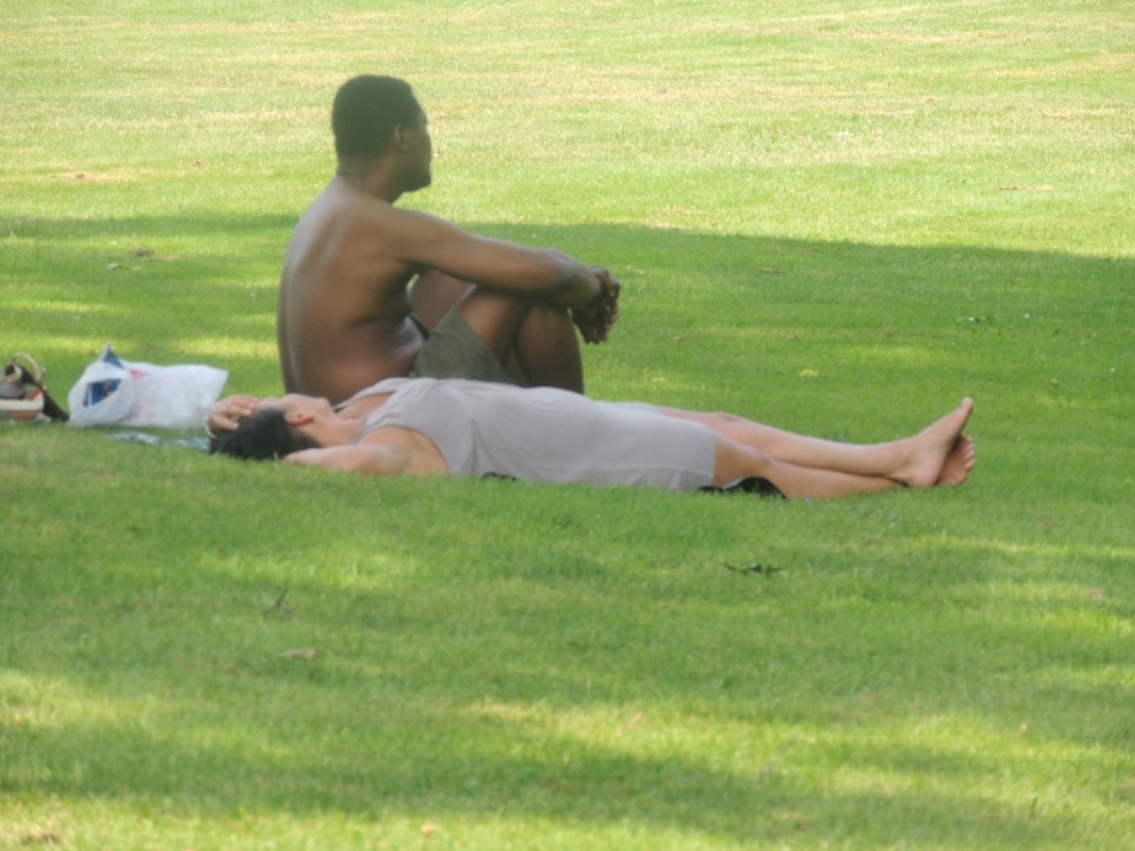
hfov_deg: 5.0
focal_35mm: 400
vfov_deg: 3.7
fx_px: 13115
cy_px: 426
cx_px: 568
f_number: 4.8
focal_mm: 71.3
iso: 180
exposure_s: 1/250
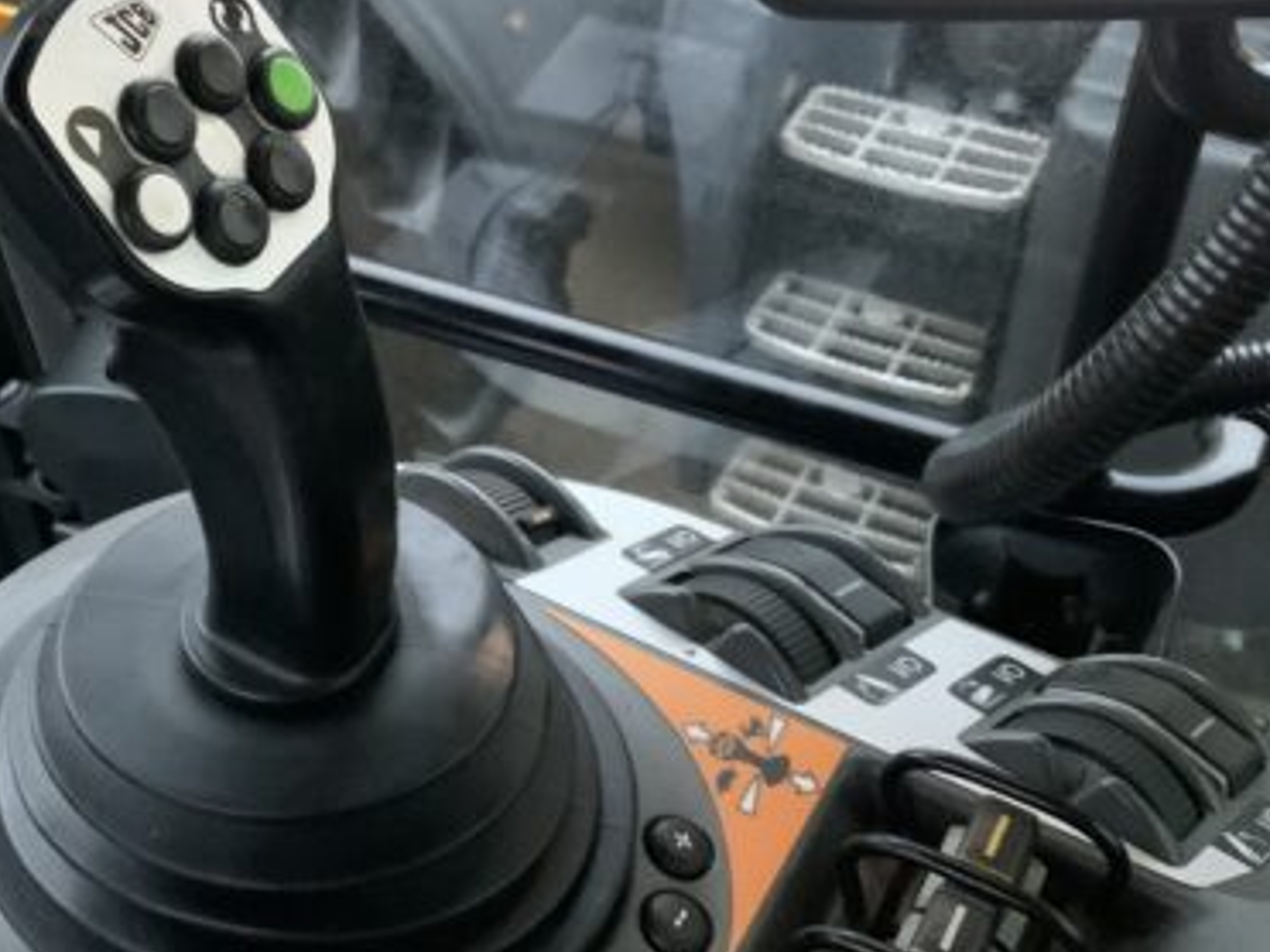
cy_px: 377
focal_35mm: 50
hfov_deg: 37.8
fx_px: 1834
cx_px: 421
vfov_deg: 29.0
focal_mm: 3
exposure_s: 1/24
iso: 500
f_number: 1.8
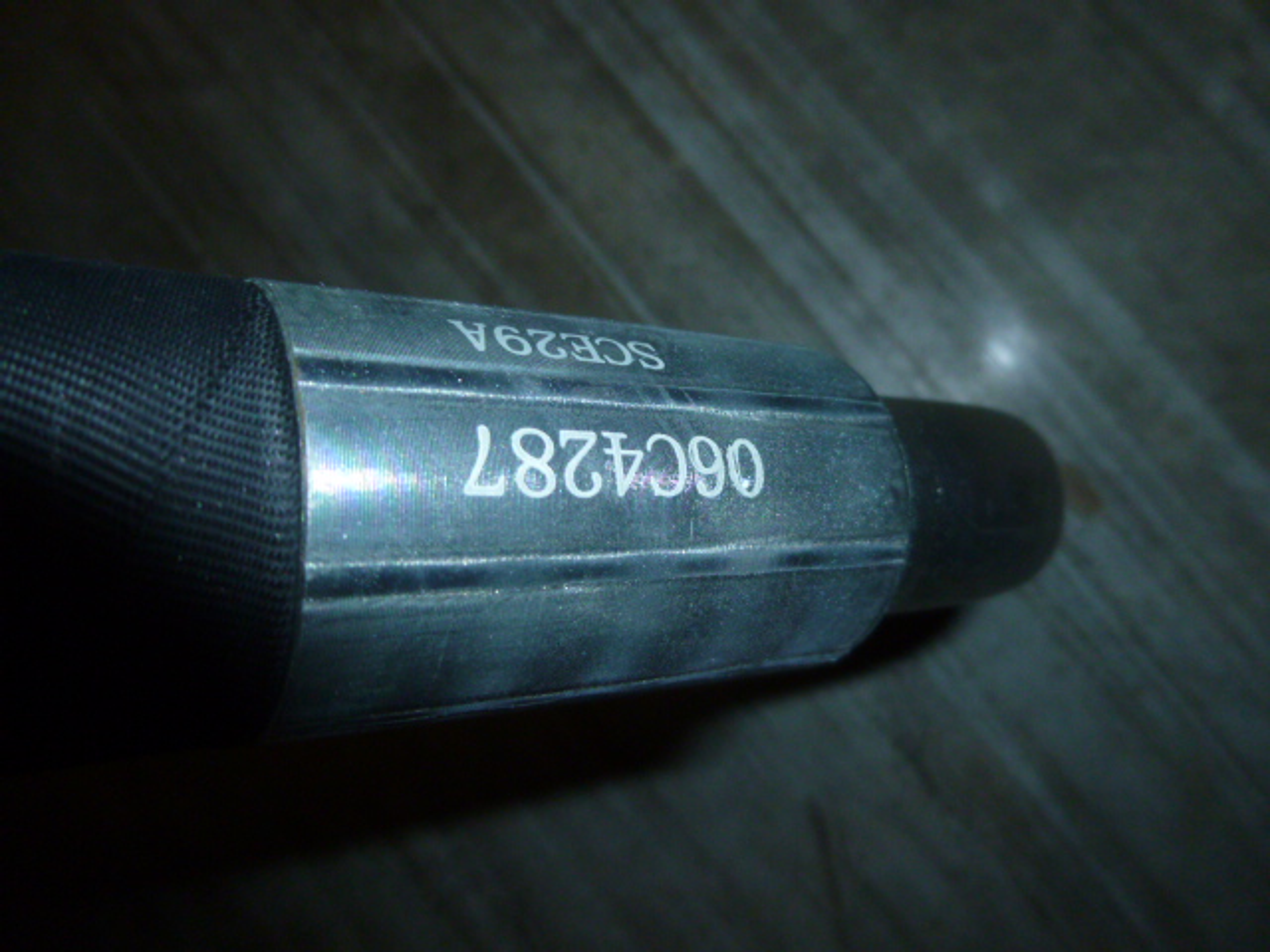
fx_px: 917
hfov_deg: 69.4
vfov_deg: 54.9
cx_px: 635
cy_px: 476
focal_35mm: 25
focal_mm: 4.5
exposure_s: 1/125
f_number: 3.1
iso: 200
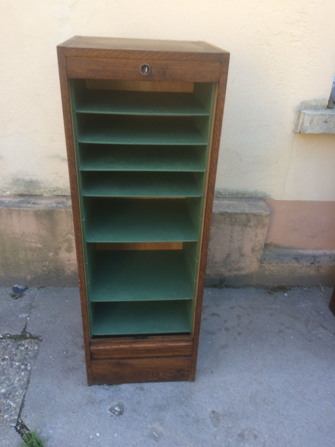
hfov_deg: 48.2
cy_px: 224
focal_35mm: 29
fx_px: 374
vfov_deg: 61.7
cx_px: 168
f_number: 2.2
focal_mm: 4.15
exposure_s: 1/100
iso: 32
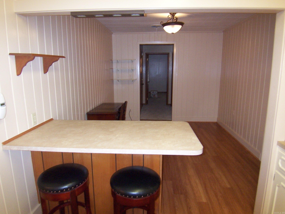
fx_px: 189
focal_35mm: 23
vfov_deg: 58.9
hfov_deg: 73.9
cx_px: 142
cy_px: 107
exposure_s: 1/30
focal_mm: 3.8
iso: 200
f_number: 2.8
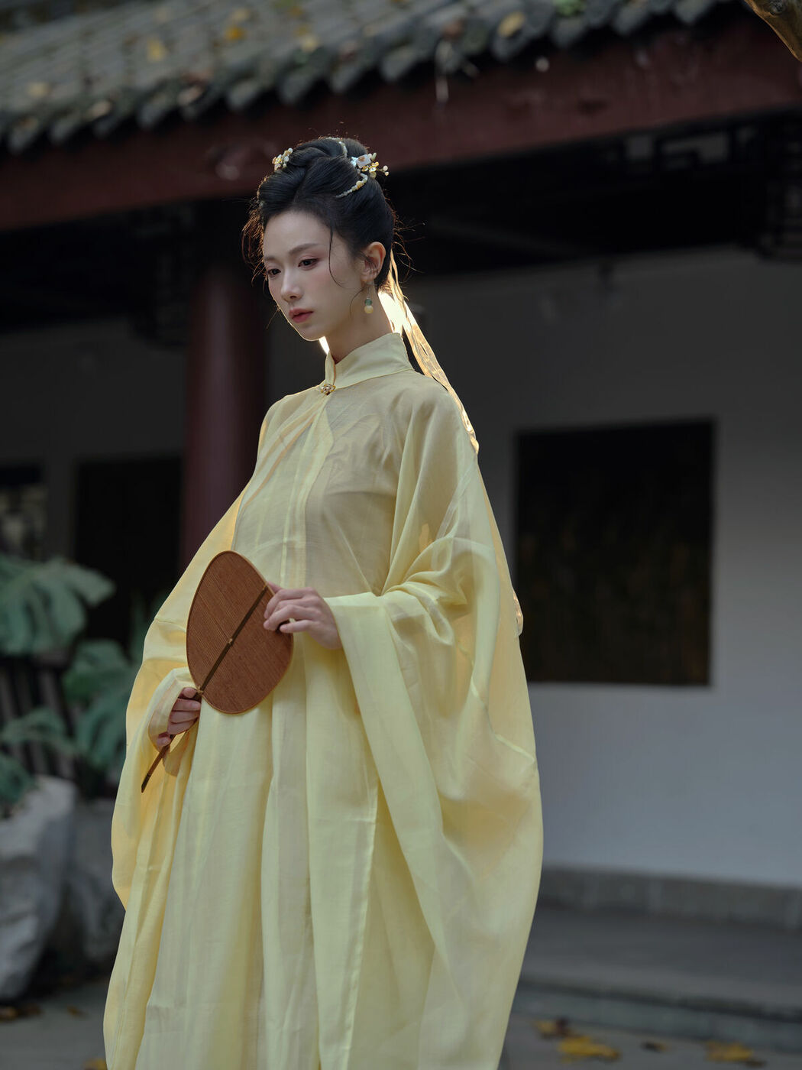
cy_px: 535
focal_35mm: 87
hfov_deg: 17.0
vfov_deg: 22.5
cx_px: 401
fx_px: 2688
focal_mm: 110
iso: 200
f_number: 3.2
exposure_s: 1/80
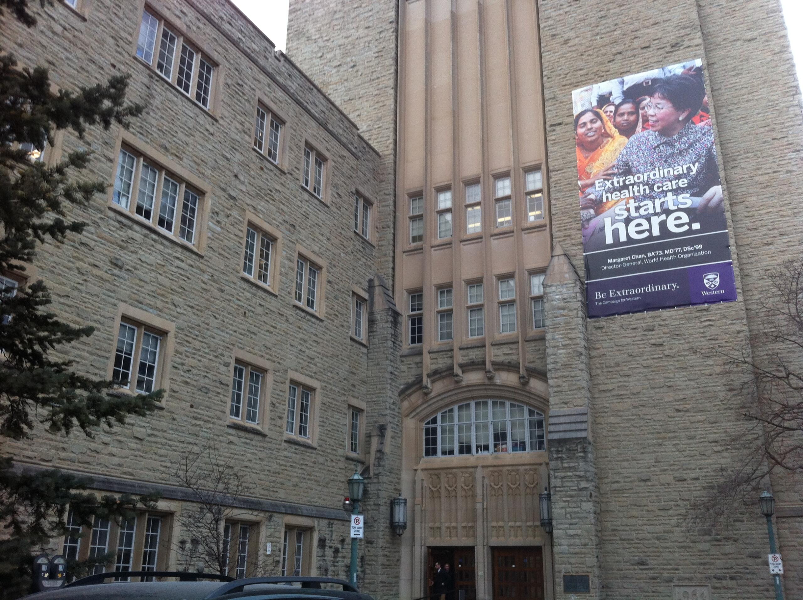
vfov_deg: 40.6
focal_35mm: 35
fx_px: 811
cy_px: 300
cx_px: 402
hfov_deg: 52.7
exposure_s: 1/120
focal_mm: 3.85
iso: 100
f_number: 2.8
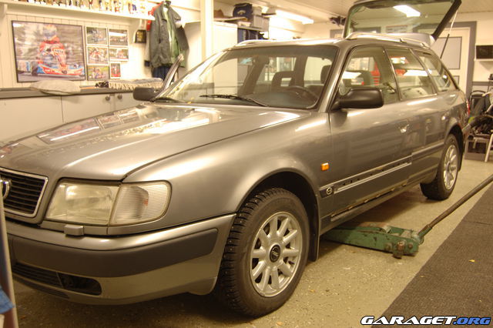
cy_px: 164
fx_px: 452
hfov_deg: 57.2
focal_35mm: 33
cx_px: 246
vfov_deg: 39.9
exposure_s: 1/5
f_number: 4.5
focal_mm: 22
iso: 200
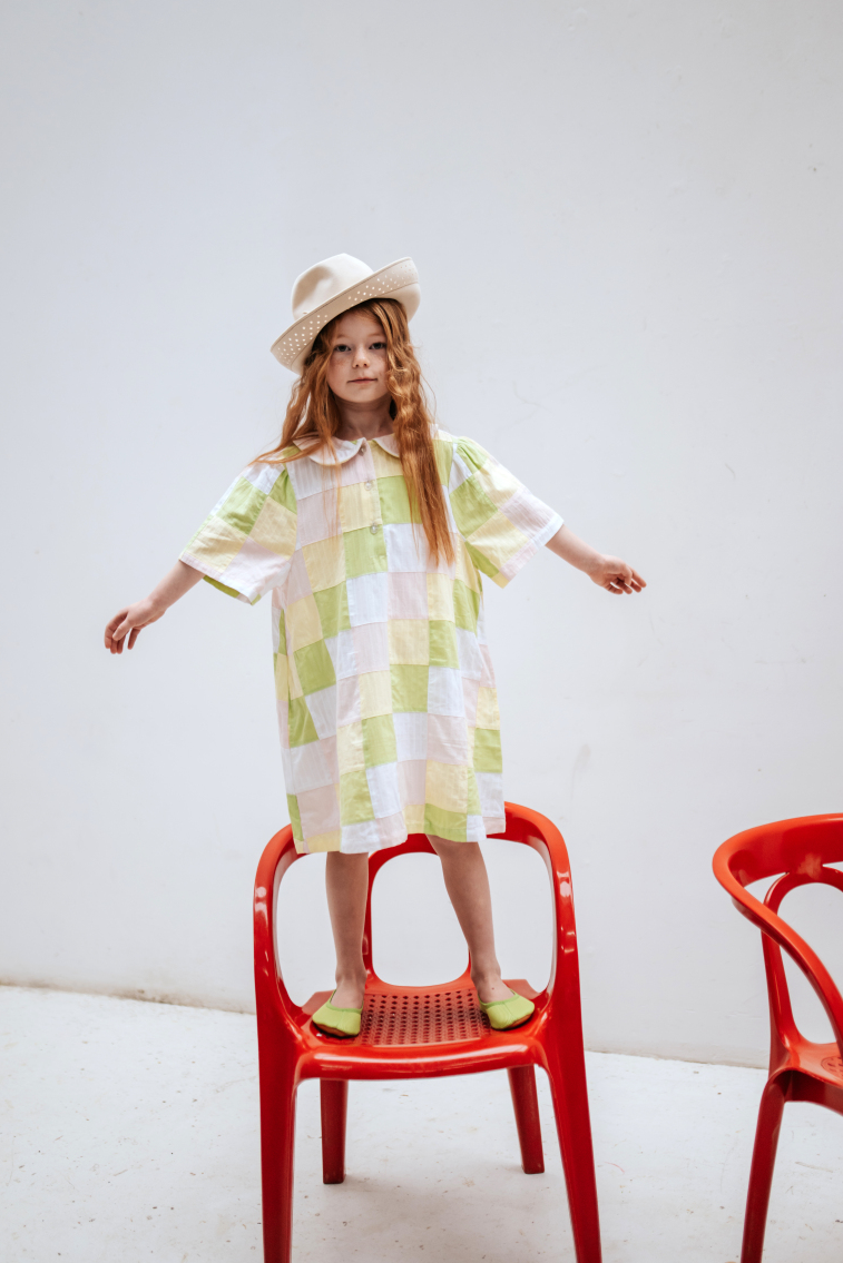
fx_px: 1299
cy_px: 633
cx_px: 440
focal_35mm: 37
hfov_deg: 35.9
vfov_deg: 51.9
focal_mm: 35
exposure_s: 1/640
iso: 400
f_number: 1.4
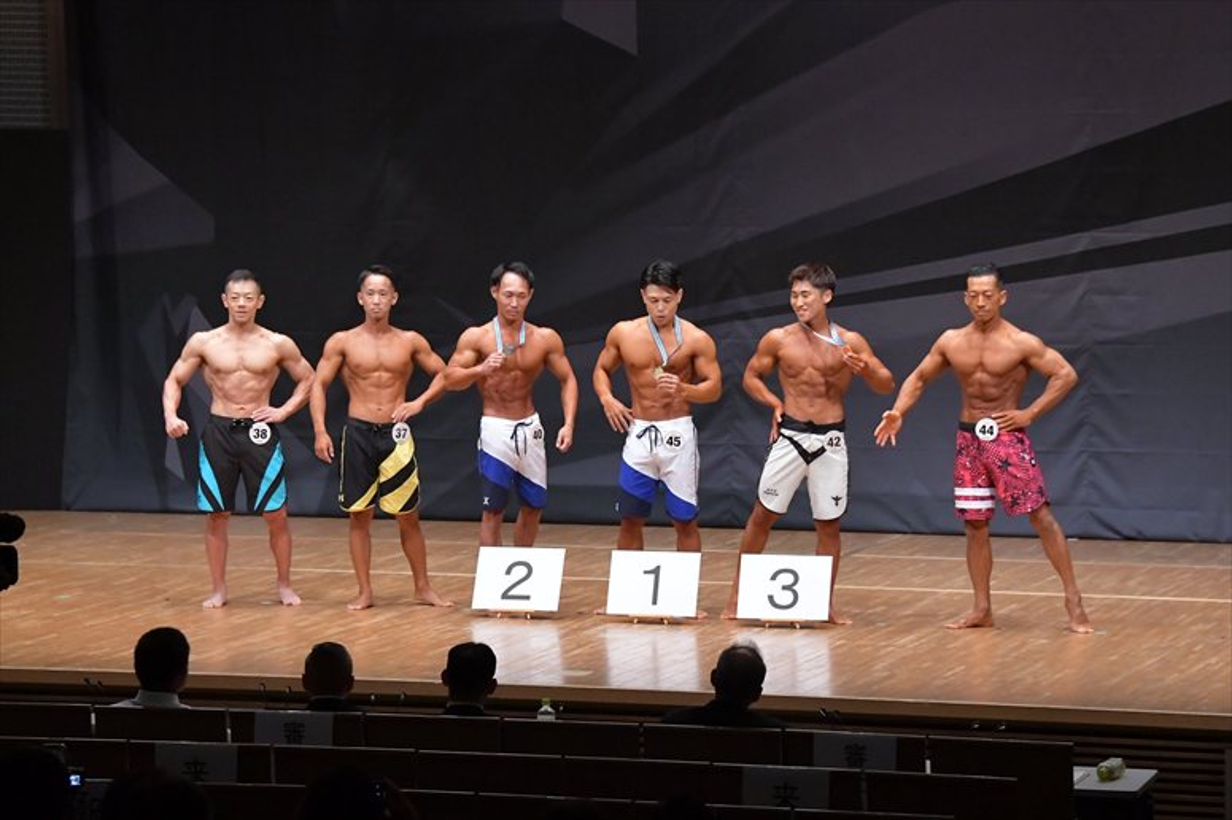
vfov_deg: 9.3
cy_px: 410
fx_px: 5028
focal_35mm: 147
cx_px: 616
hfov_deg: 14.0
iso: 6400
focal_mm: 98
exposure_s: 1/400
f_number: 5.6
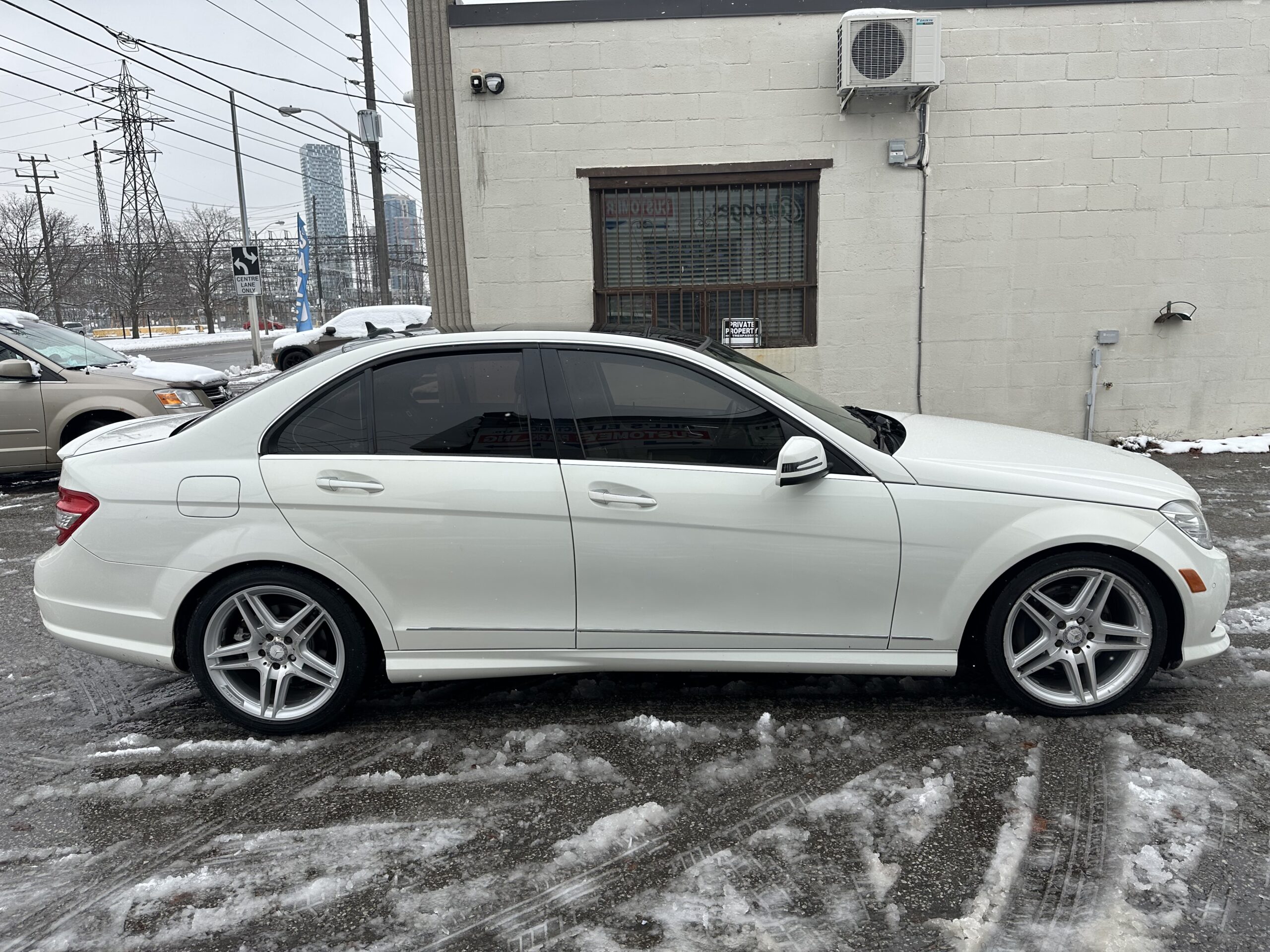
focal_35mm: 24
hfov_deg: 71.6
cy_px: 476
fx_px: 881
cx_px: 635
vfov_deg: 56.8
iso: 80
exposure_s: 1/1880
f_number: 1.78
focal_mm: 6.86
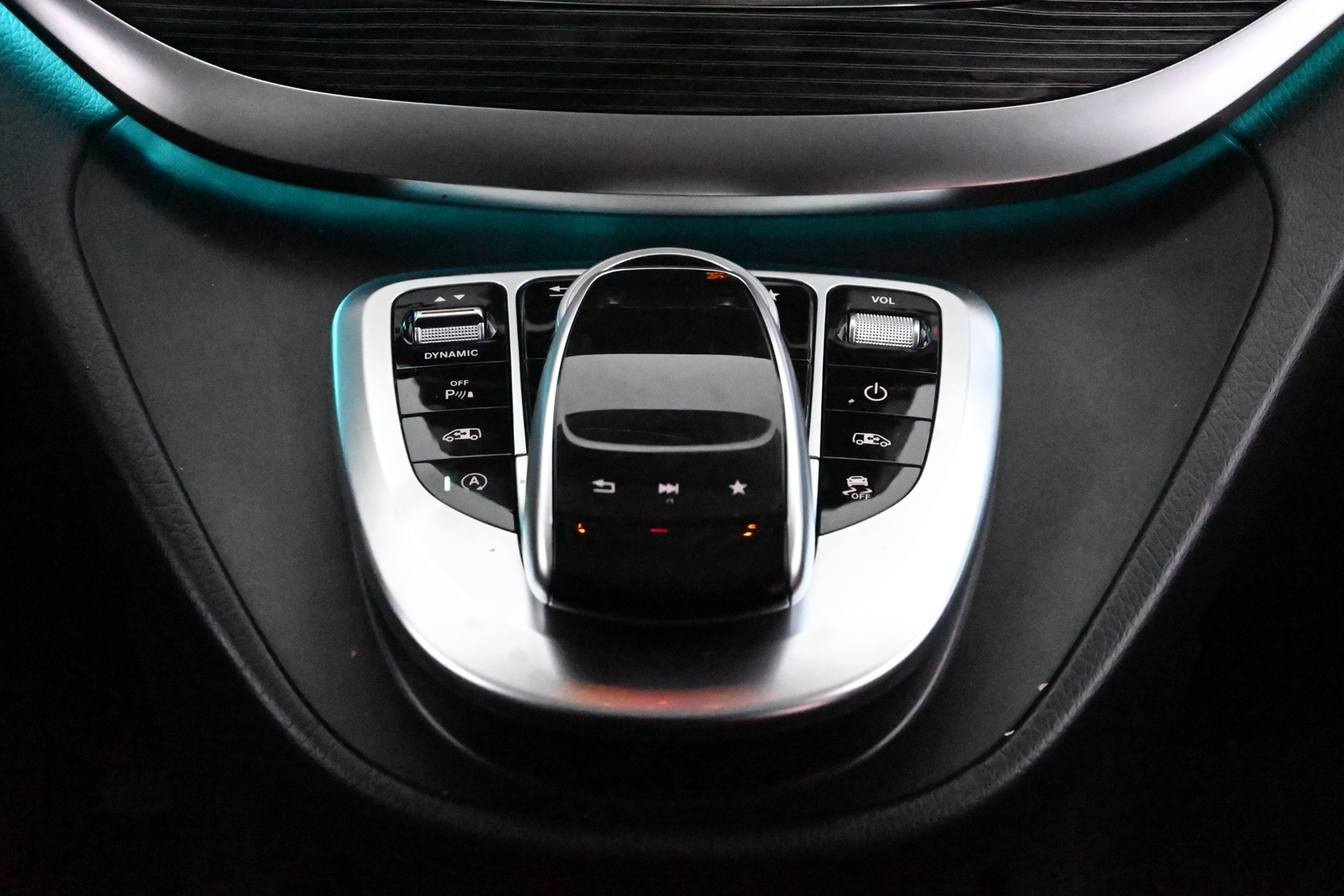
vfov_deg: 18.2
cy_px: 448
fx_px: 2800
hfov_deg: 27.0
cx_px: 672
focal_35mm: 75
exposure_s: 1/80
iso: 28800
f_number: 6.3
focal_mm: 50
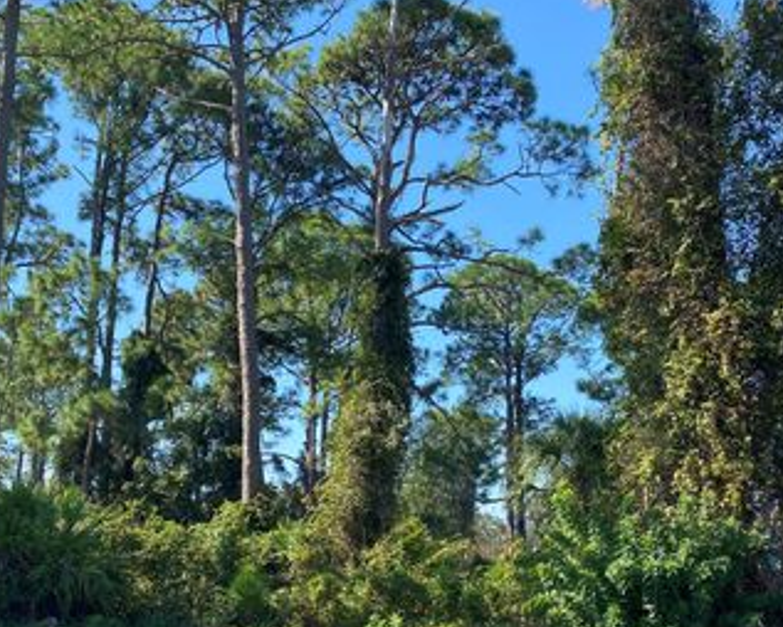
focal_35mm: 40
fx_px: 928
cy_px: 446
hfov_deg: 45.7
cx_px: 348
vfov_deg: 36.7
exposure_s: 1/949
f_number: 1.8
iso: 32
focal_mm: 4.25
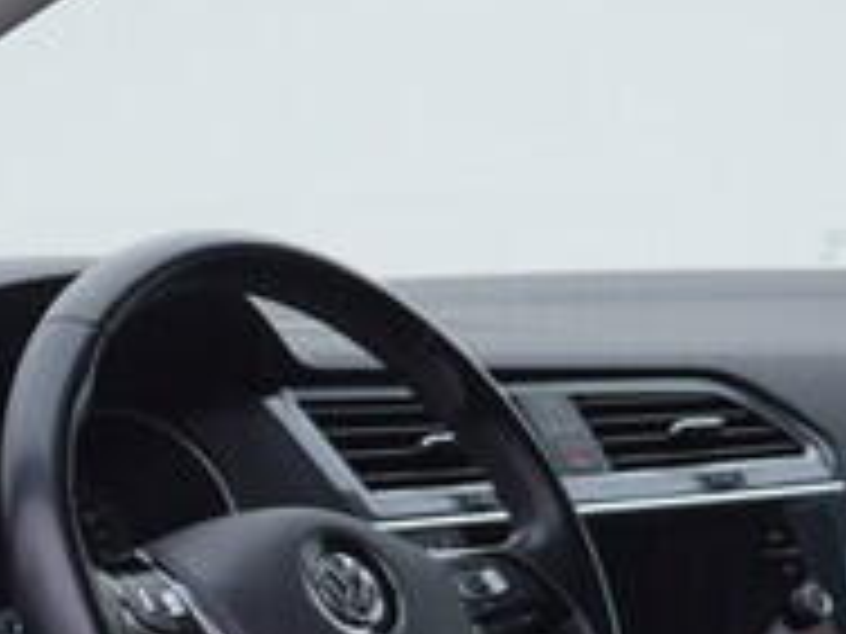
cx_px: -765
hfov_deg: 9.8
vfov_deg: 7.7
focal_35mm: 189
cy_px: 938
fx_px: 4619
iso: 125
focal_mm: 24
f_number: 3.5
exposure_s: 1/60
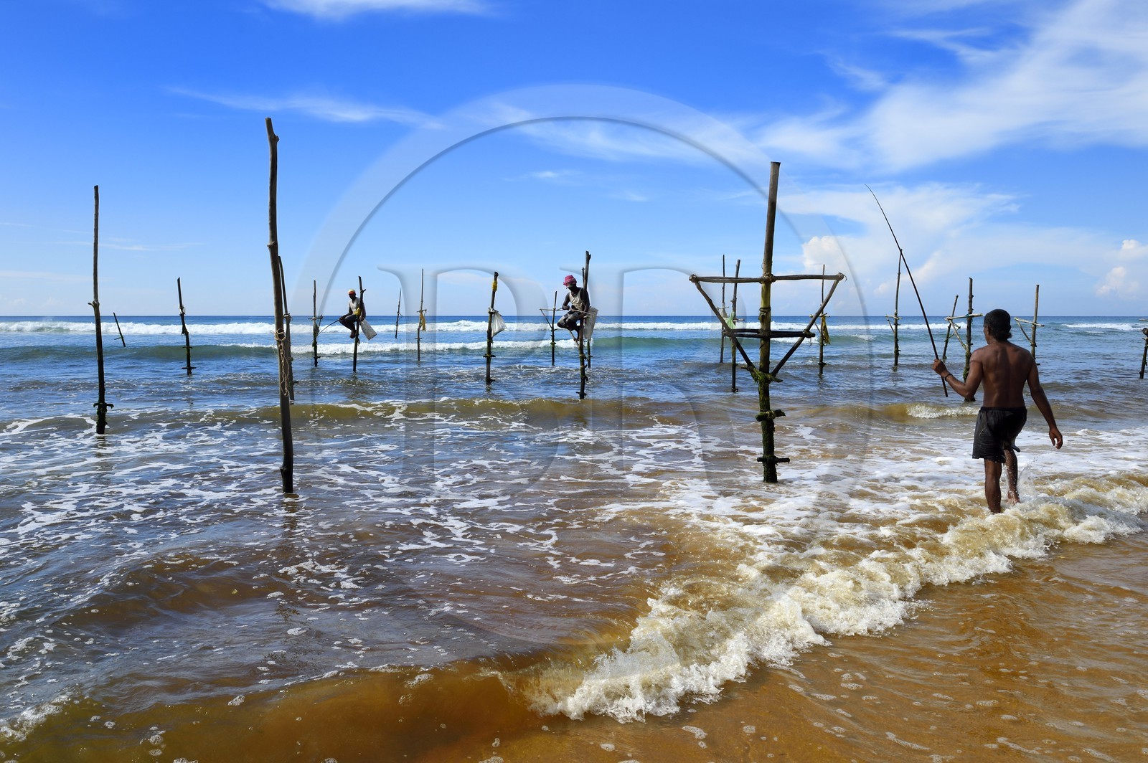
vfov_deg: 42.3
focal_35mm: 31
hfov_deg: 60.3
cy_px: 382
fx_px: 988
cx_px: 574
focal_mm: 31
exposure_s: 1/500
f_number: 11
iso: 200
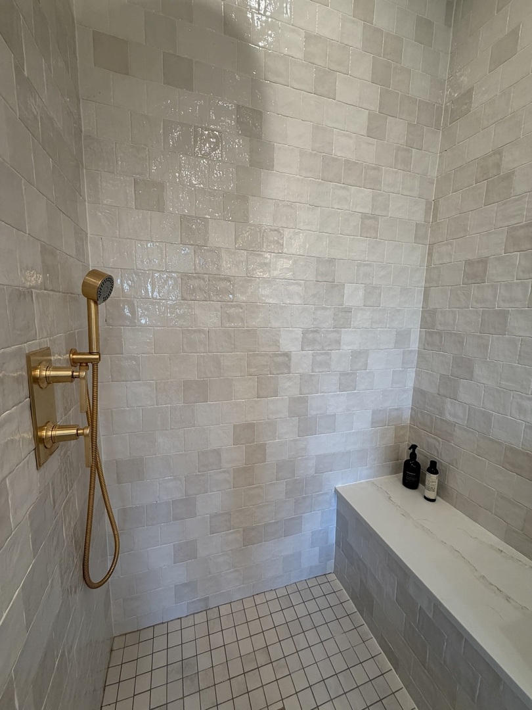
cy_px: 355
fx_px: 287
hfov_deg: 85.7
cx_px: 266
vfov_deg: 102.1
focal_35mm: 14
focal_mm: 2.22
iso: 160
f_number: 2.2
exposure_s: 1/120
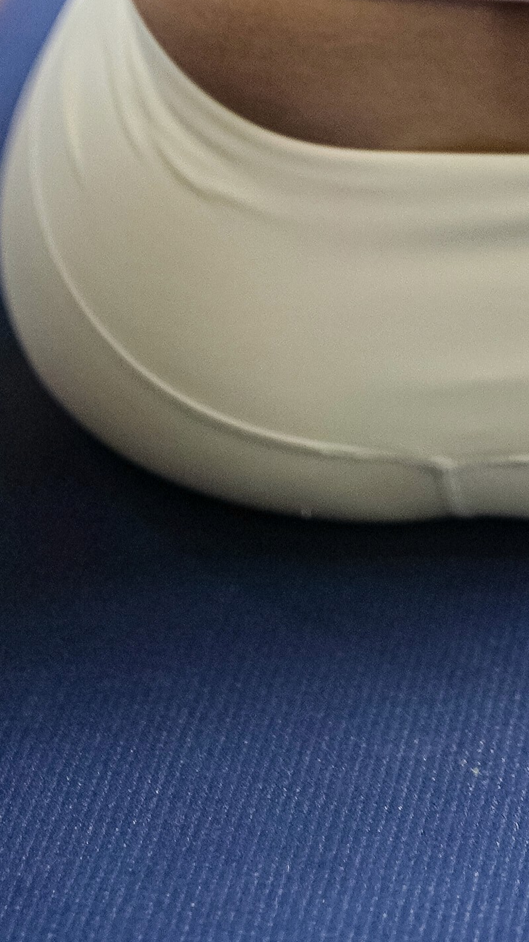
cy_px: -850
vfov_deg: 9.2
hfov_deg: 5.4
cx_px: 807
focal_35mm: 222
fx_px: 5539
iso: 250
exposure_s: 1/100
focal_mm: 50
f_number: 1.2
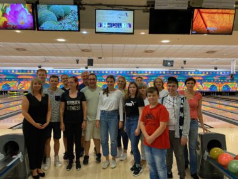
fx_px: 179
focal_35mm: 26
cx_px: 119
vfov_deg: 53.0
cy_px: 90
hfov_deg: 67.3
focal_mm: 4.25
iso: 250
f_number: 1.8
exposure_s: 1/50
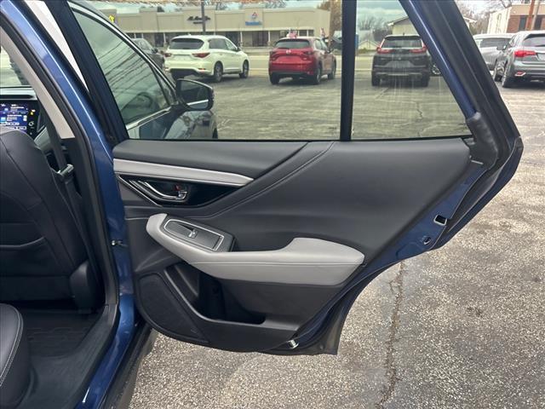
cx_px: 272
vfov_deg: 53.1
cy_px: 204
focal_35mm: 26
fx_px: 409
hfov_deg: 67.3
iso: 160
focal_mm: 5.7
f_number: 1.5
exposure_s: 1/60
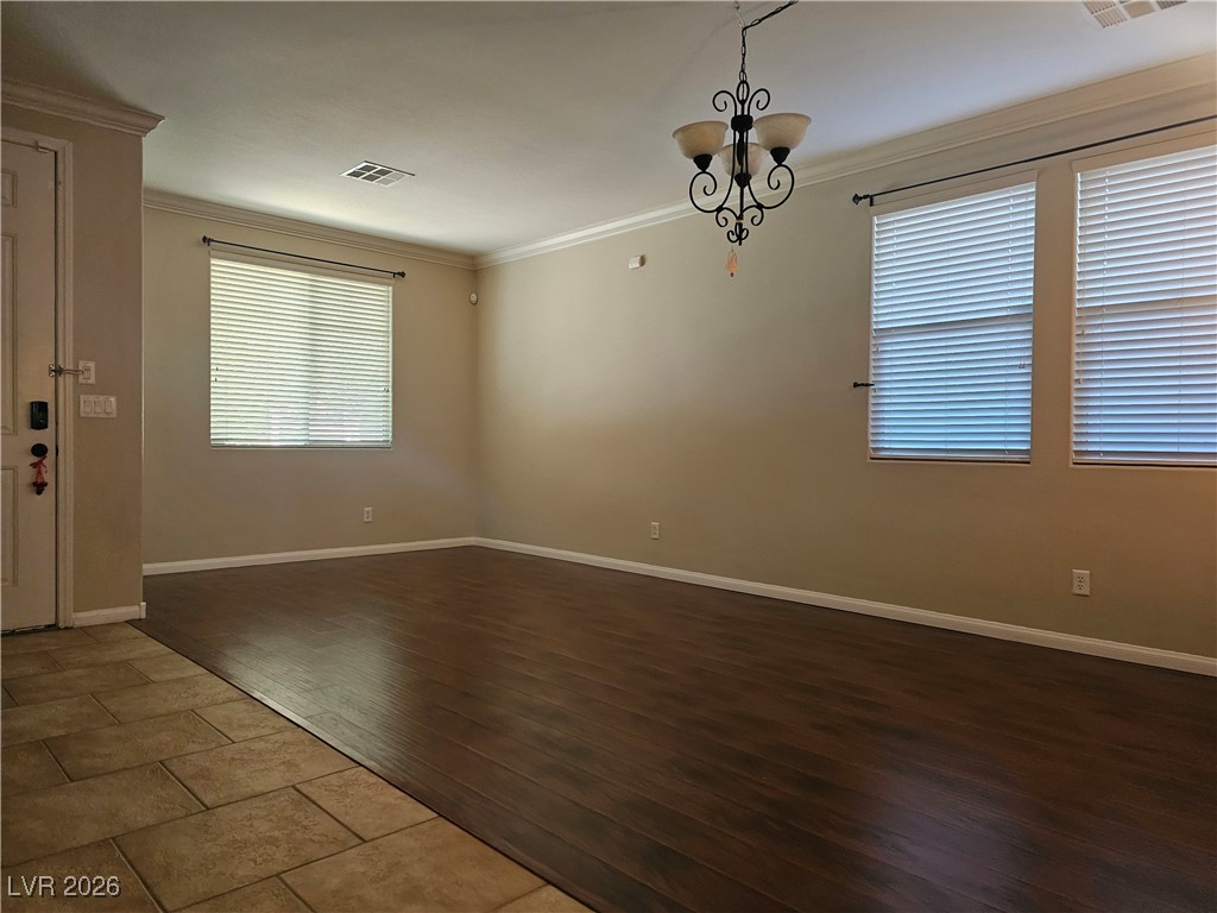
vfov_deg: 58.9
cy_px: 456
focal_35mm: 23
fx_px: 809
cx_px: 608
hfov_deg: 73.9
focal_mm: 6.3
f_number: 1.7
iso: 1000
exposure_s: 1/120
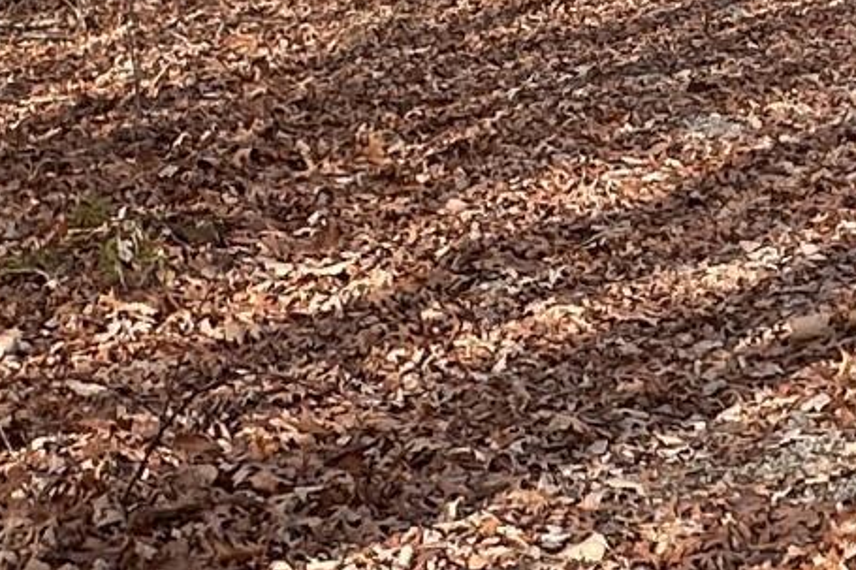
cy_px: -201
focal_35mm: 96
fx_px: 2282
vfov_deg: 13.6
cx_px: 602
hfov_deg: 21.1
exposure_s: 1/831
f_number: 2.2
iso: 40
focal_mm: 2.22
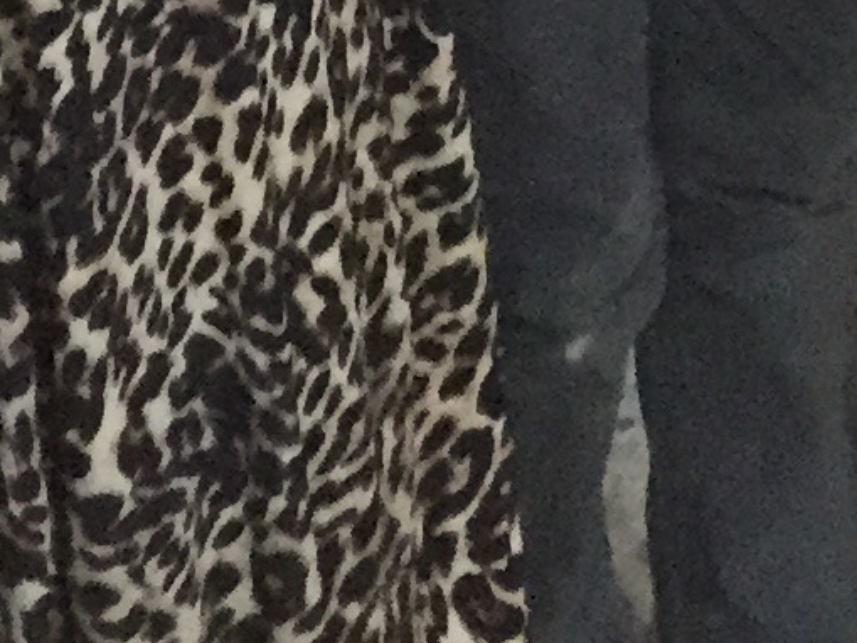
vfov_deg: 7.1
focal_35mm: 186
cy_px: -1323
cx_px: 1640
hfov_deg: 10.0
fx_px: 4606
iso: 250
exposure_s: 1/15
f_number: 2.2
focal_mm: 4.15
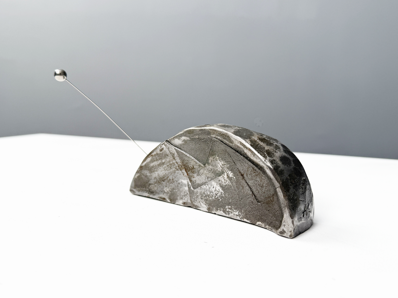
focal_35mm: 24
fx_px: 276
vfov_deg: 56.8
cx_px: 199
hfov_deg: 71.6
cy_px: 149
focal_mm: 6.8
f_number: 1.8
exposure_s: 1/204
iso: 64
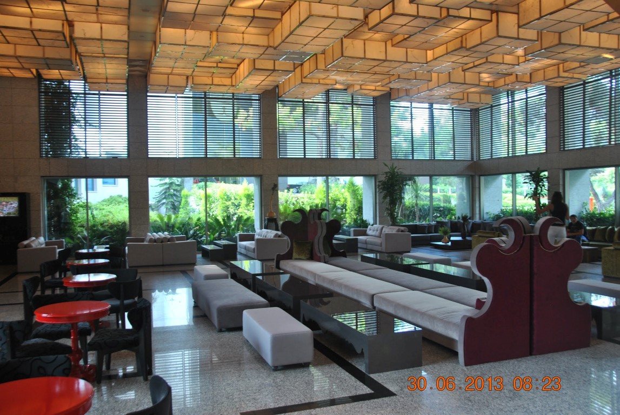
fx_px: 517
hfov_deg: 61.9
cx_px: 310
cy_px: 208
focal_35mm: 30
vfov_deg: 43.7
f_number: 3.5
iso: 200
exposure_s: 1/40
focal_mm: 20
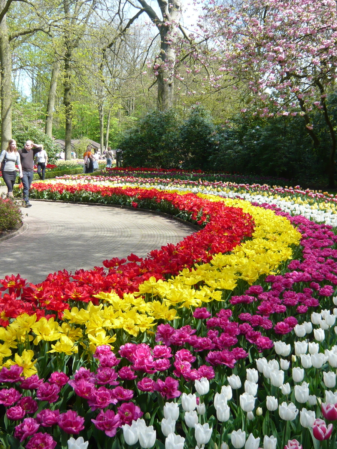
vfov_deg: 49.0
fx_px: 493
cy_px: 224
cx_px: 168
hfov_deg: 37.7
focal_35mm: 38
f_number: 2.8
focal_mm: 4.6
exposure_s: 1/320
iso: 100
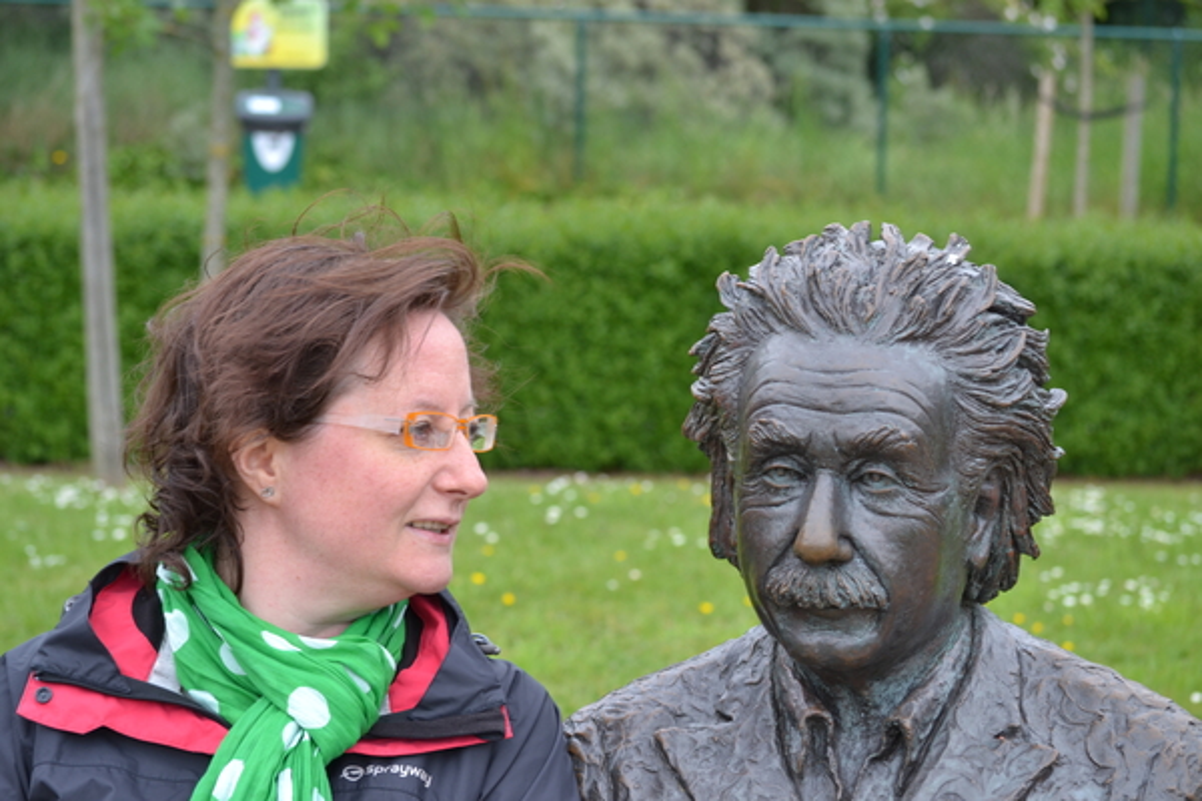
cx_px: 601
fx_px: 2754
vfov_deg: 16.6
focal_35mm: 82
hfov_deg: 24.6
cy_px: 400
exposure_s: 1/125
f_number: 5.6
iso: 100
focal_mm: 55
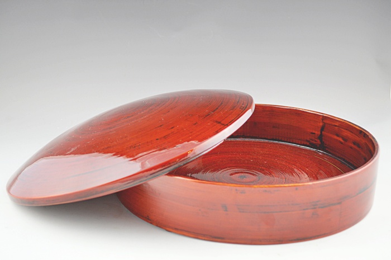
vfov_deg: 25.7
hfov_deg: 37.9
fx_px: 570
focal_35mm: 52
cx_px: 196
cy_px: 130
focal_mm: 35
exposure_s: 1/15
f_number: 5
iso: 450
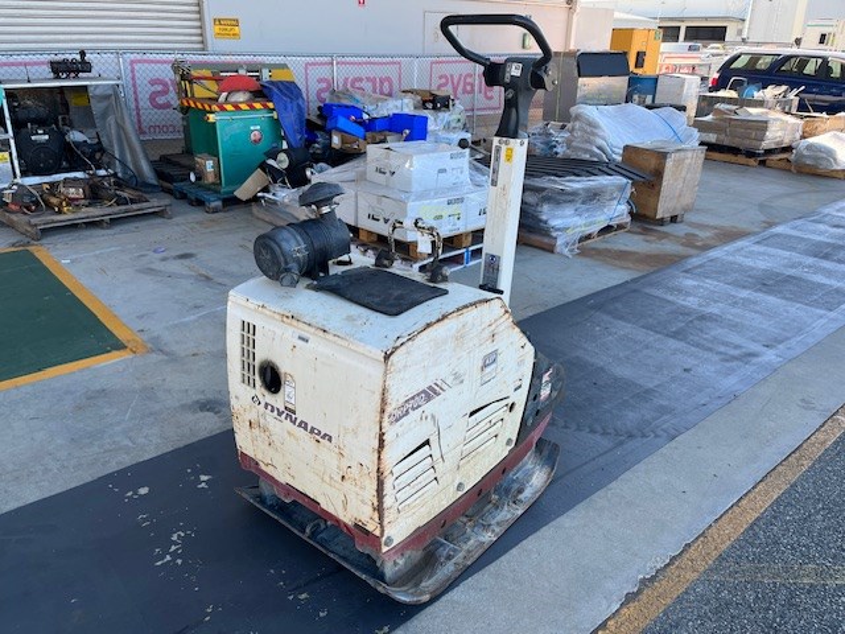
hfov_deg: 67.3
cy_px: 317
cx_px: 422
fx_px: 635
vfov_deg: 53.1
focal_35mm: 26
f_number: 1.6
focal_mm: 5.1
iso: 50
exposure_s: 1/577
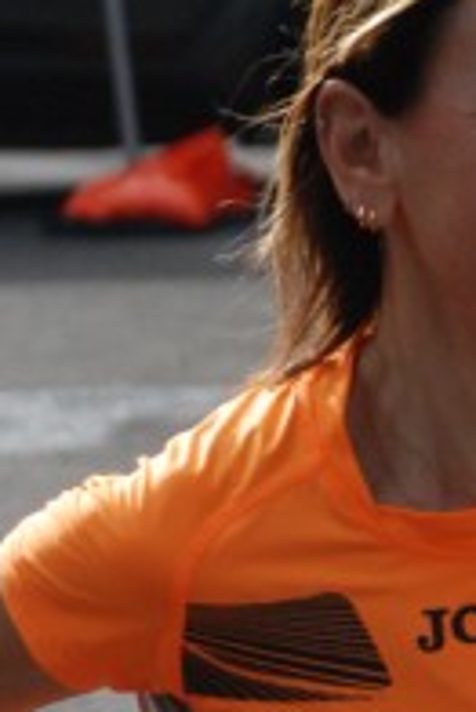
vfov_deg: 6.4
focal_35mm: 322
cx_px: 645
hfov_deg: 4.3
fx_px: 6375
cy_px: 817
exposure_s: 1/1250
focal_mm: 70
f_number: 5.6
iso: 1000
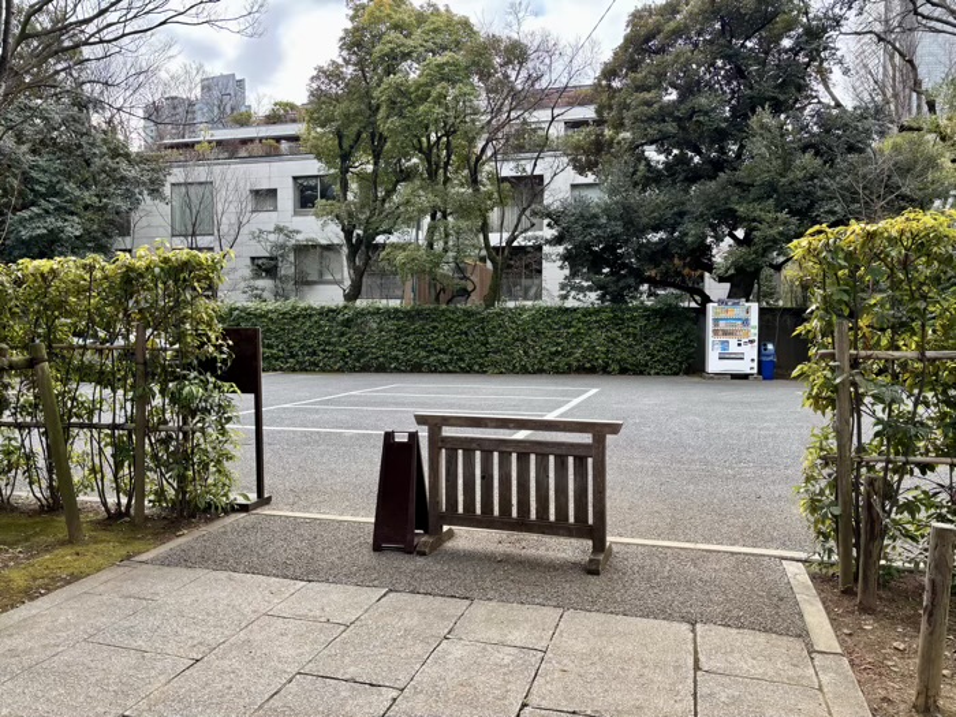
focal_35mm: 26
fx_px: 718
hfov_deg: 67.3
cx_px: 478
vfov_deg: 53.1
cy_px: 358
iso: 50
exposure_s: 1/452
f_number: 1.6
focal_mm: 5.96
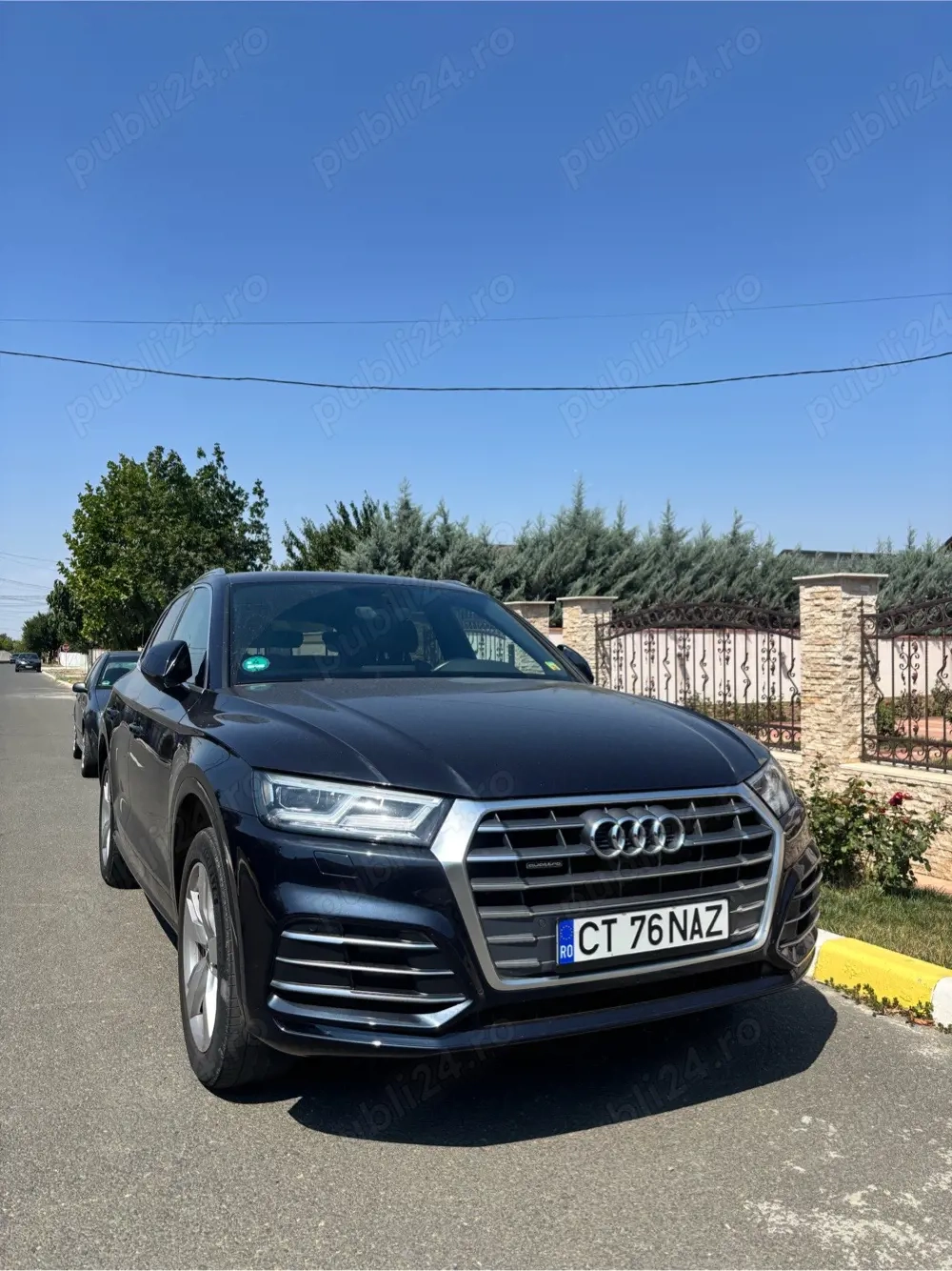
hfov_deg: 53.0
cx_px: 476
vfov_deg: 67.3
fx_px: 954
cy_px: 636
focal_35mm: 26
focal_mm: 5.96
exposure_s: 1/3311
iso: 50
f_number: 1.6
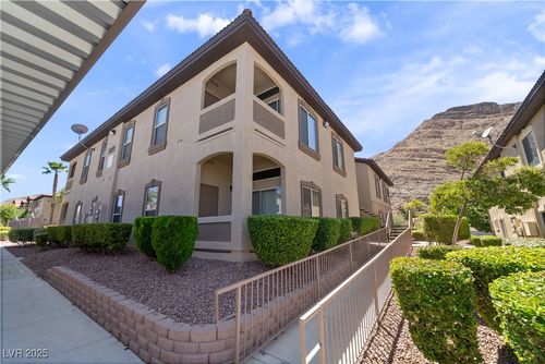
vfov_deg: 81.3
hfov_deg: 104.2
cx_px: 272
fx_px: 212
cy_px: 182
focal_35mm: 14
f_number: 8
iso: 80
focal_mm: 14
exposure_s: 1/80
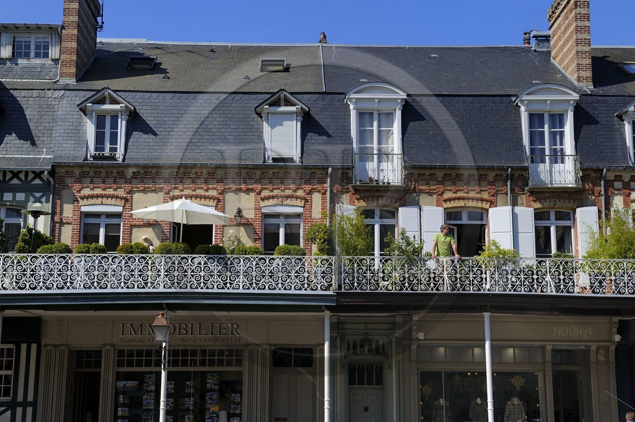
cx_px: 318
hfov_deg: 35.7
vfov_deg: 24.1
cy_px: 211
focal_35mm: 56
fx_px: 987
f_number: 13
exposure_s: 1/200
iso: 200
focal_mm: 56
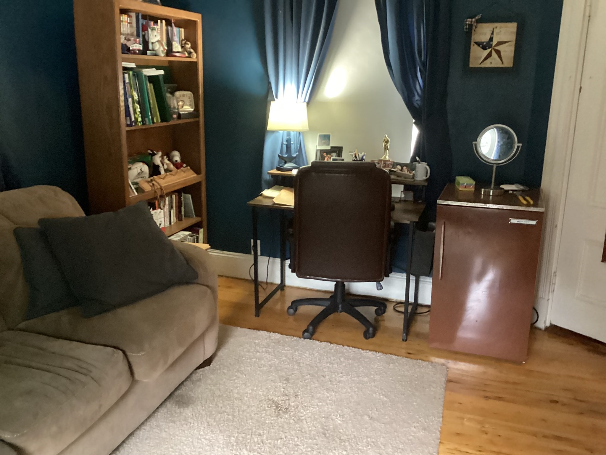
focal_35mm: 31
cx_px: 303
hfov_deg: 58.4
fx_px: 543
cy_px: 228
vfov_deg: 45.4
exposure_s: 1/20
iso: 640
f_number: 2.4
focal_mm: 3.3
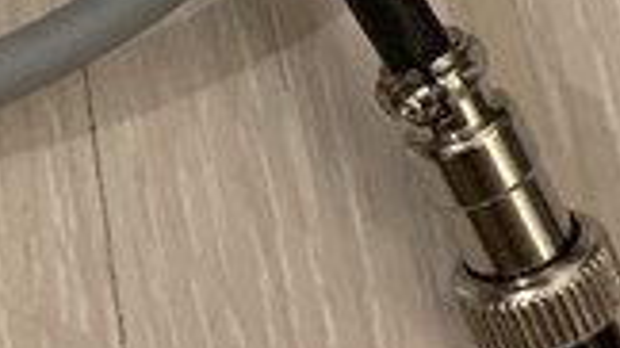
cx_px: -239
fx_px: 3057
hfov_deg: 11.2
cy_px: -945
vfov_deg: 5.8
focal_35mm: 186
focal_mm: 4.25
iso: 250
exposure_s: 1/49
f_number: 1.8
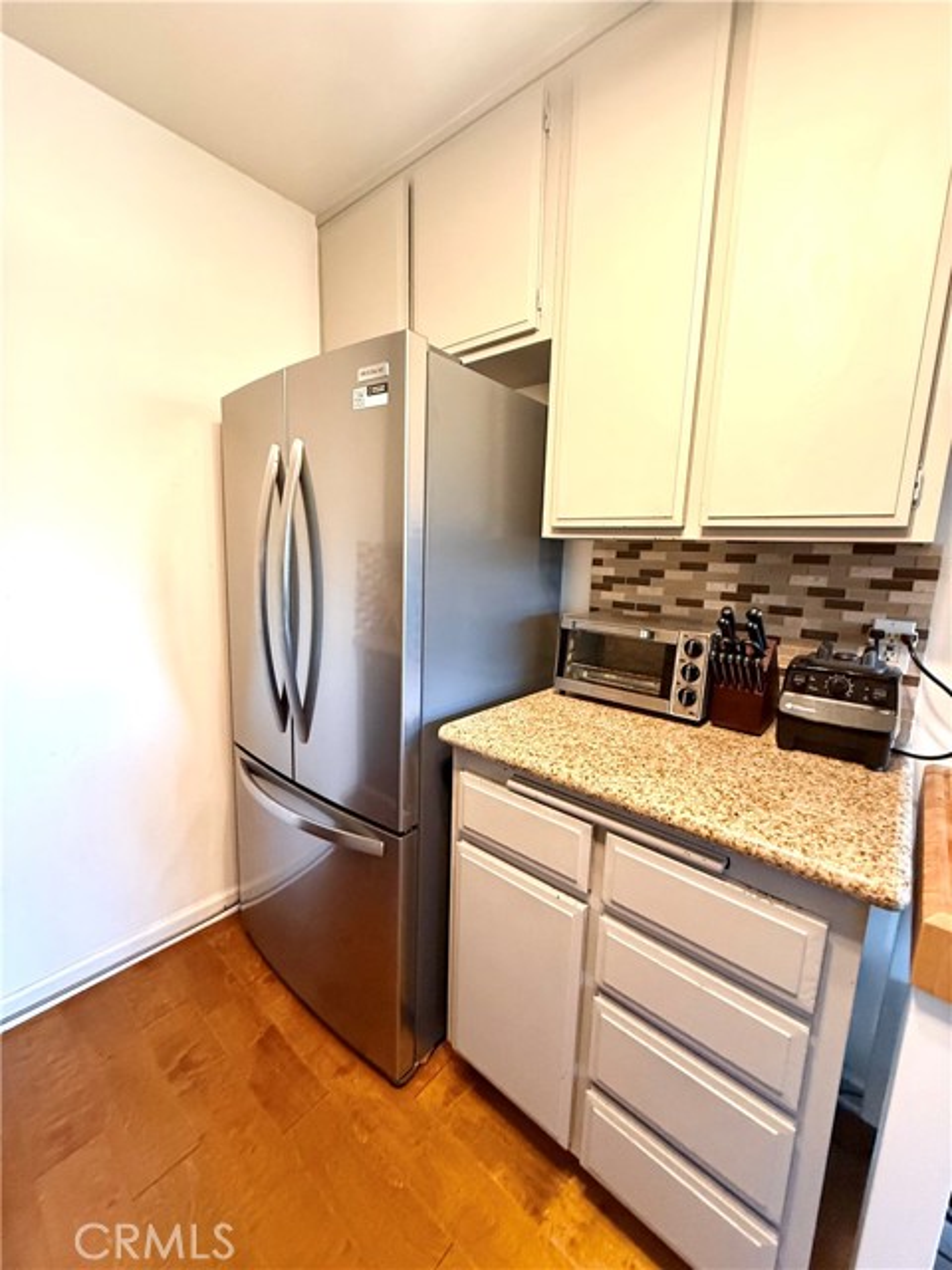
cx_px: 476
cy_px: 635
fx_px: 513
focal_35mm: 14
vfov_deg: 102.1
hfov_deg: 85.7
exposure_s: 1/60
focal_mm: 2.22
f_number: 2.2
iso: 500
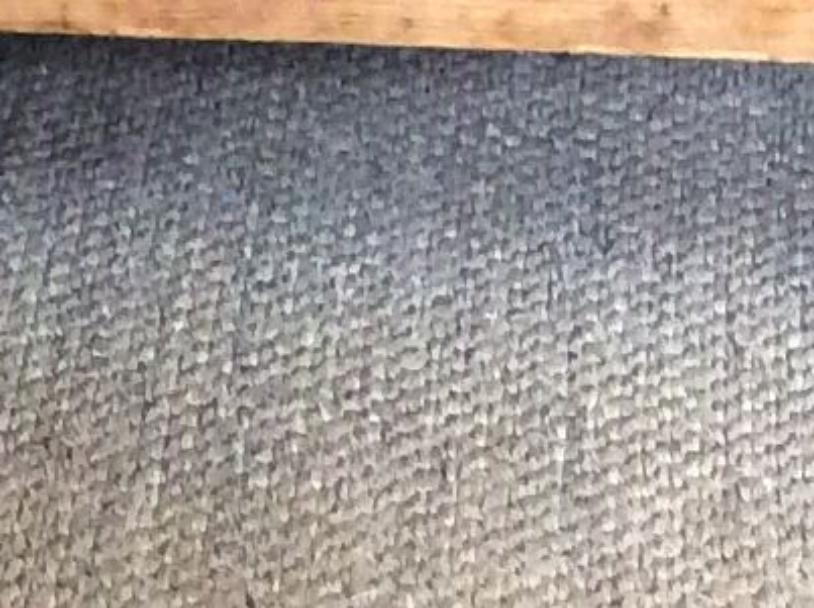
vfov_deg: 6.4
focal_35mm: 206
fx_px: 4837
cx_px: 955
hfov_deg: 9.5
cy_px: 1951
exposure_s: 1/25
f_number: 2.4
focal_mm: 3.3
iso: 160
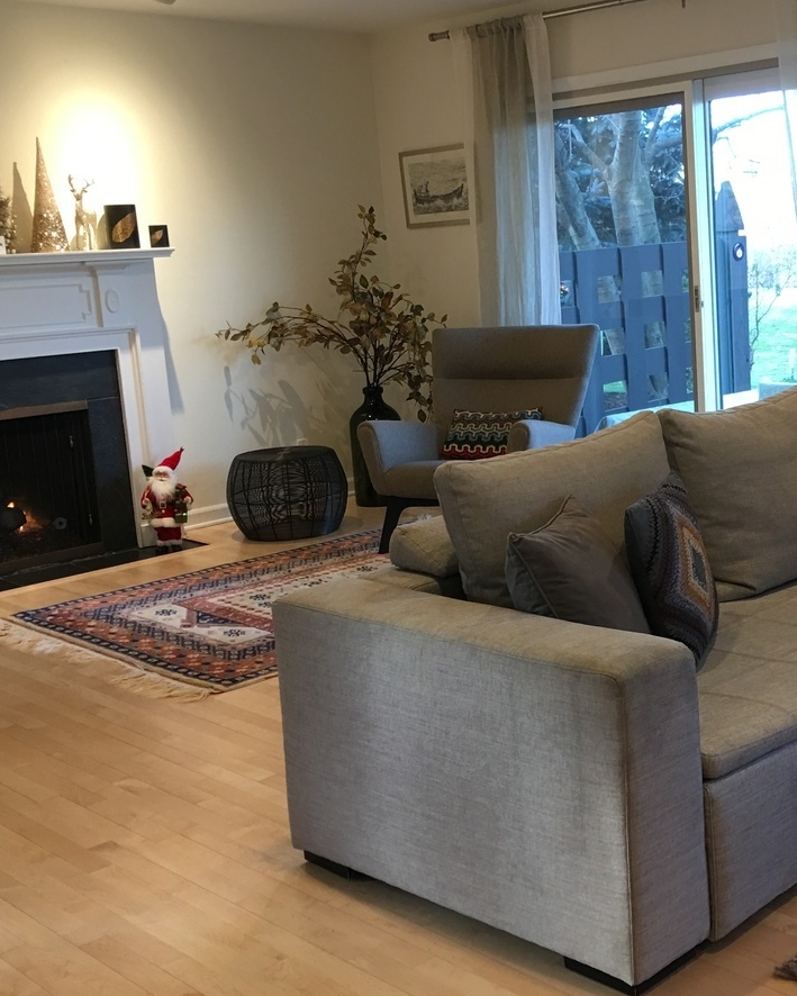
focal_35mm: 46
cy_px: 456
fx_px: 1356
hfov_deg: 31.9
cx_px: 628
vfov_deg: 40.3
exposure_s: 1/15
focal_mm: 4.15
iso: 40
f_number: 2.2
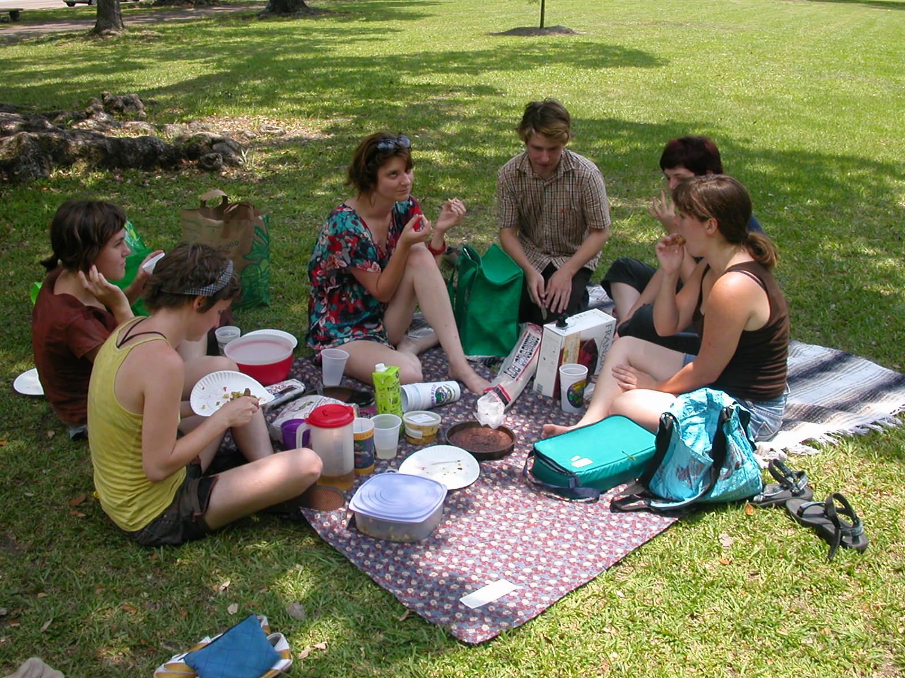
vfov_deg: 38.7
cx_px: 452
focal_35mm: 37
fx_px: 967
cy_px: 339
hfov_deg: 50.1
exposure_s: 1/288
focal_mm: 5.6
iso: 100
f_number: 4.5
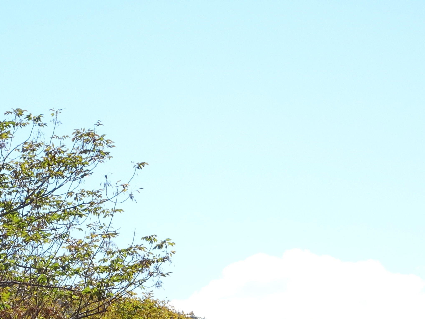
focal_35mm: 304
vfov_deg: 4.9
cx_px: -6
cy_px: 357
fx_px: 3733
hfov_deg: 6.5
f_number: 5.6
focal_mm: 21.66
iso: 80
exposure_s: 1/250
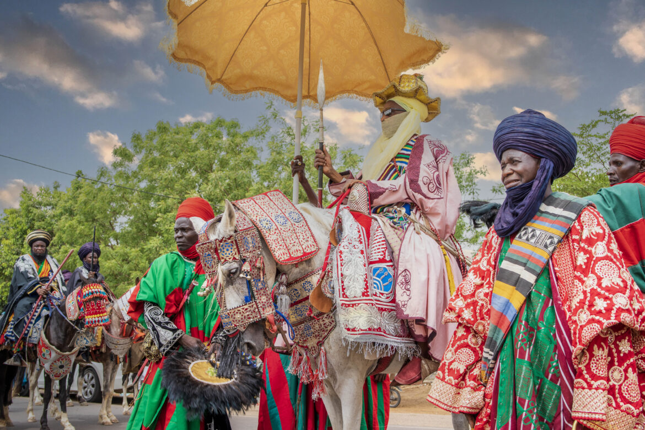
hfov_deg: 54.4
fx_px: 627
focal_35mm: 35
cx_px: 322
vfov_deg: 37.9
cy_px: 215
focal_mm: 35
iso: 100
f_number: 6.3
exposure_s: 1/160
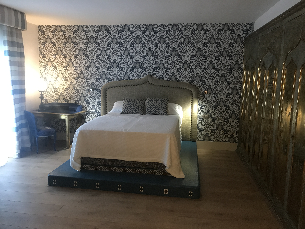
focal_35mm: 28
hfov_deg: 63.4
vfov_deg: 49.7
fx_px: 247
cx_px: 152
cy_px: 114
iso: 100
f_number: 1.8
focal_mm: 3.99
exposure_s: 1/11
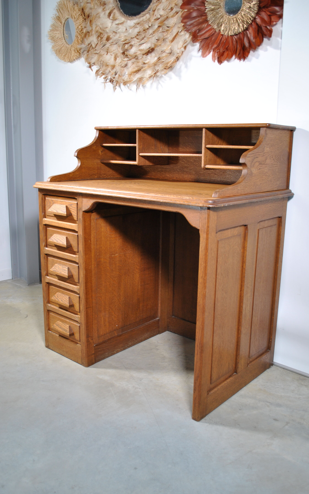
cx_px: 154
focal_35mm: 33
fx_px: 445
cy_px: 255
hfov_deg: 38.3
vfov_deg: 58.1
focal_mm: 20
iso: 200
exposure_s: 1/25
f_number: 3.8
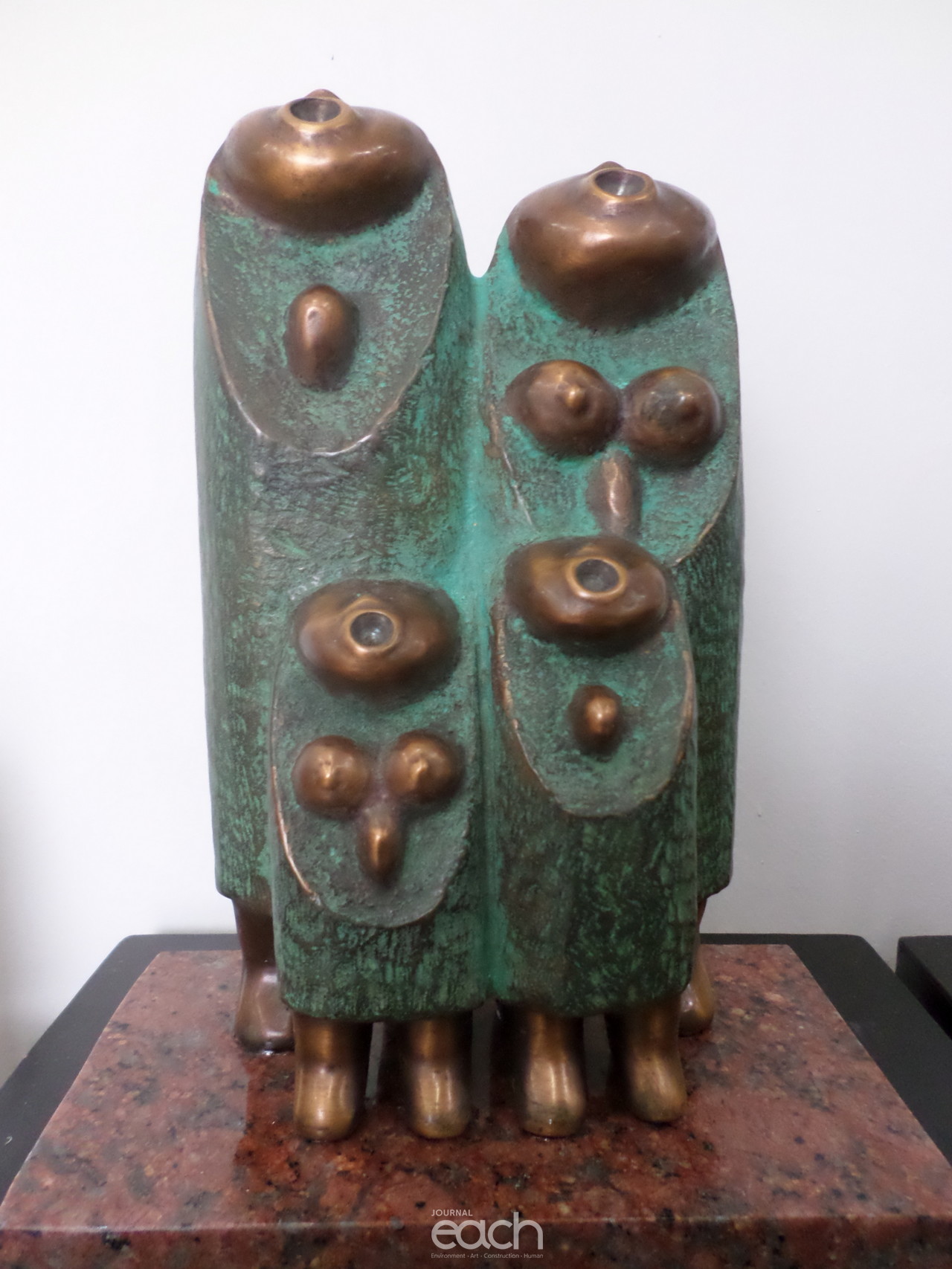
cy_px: 634
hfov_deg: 54.9
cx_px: 476
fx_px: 917
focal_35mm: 25
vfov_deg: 69.4
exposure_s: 1/30
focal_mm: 4.5
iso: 320
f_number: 2.5
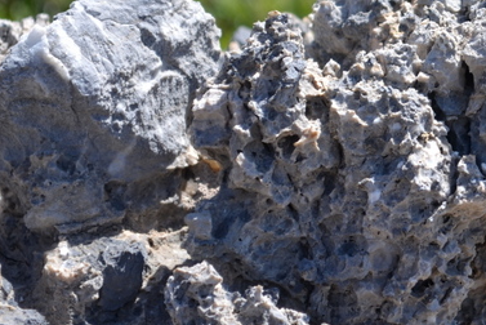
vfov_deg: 7.8
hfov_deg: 11.7
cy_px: 35
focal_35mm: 175
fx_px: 2365
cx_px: 418
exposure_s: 1/250
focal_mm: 55
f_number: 5.6
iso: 100
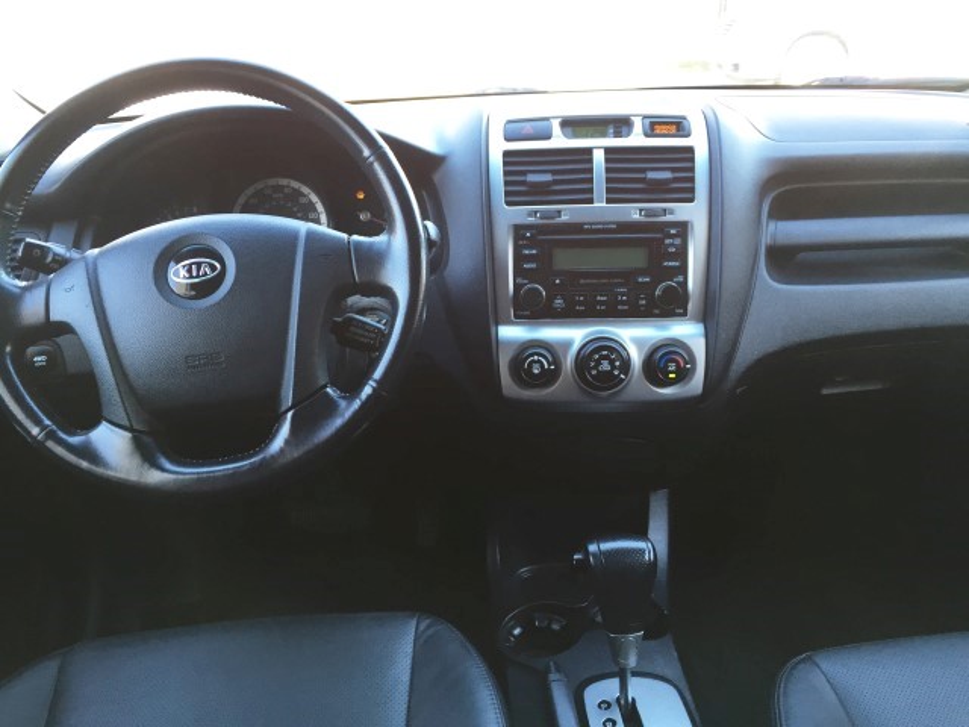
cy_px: 364
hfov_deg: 61.7
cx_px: 484
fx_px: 812
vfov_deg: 48.2
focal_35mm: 29
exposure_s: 1/30
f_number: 2.2
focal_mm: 4.15
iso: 32
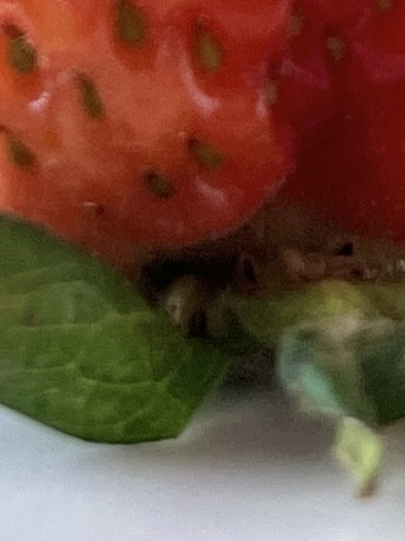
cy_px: -392
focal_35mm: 187
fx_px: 2918
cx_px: 217
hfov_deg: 7.9
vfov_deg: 10.1
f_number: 1.6
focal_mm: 5.1
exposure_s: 1/104
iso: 125
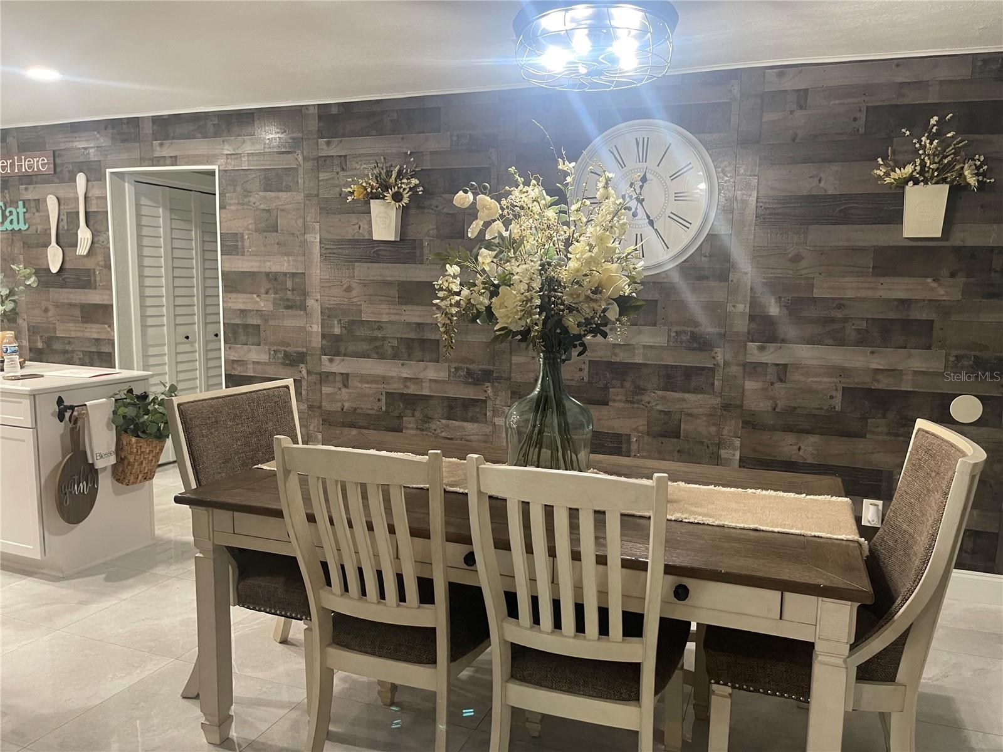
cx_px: 502
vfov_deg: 53.1
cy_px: 376
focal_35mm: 26
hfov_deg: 67.3
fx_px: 753
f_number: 1.6
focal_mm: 5.1
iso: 200
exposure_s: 1/60
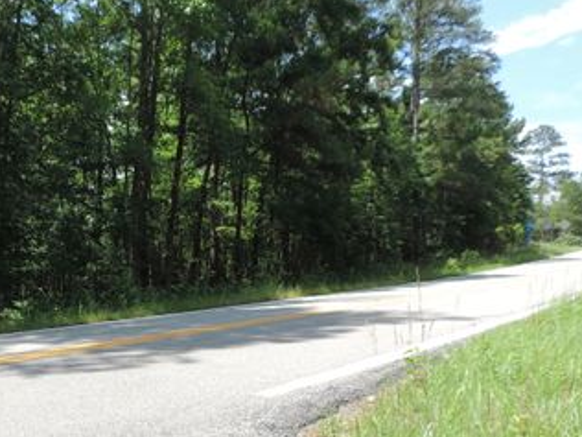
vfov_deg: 37.1
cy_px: 311
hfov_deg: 46.8
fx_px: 639
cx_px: 131
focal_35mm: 38
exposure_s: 1/400
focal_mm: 4.3
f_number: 3
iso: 80
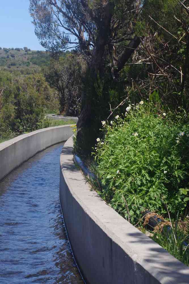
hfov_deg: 16.6
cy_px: 142
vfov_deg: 24.6
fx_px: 650
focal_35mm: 82
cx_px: 94
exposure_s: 1/100
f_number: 11
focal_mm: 55
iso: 200
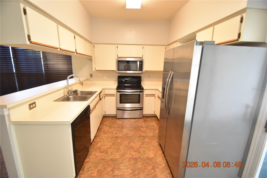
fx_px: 111
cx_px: 134
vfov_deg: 77.3
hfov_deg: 100.4
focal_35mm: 15
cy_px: 89
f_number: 3.5
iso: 800
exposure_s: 1/15
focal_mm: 10
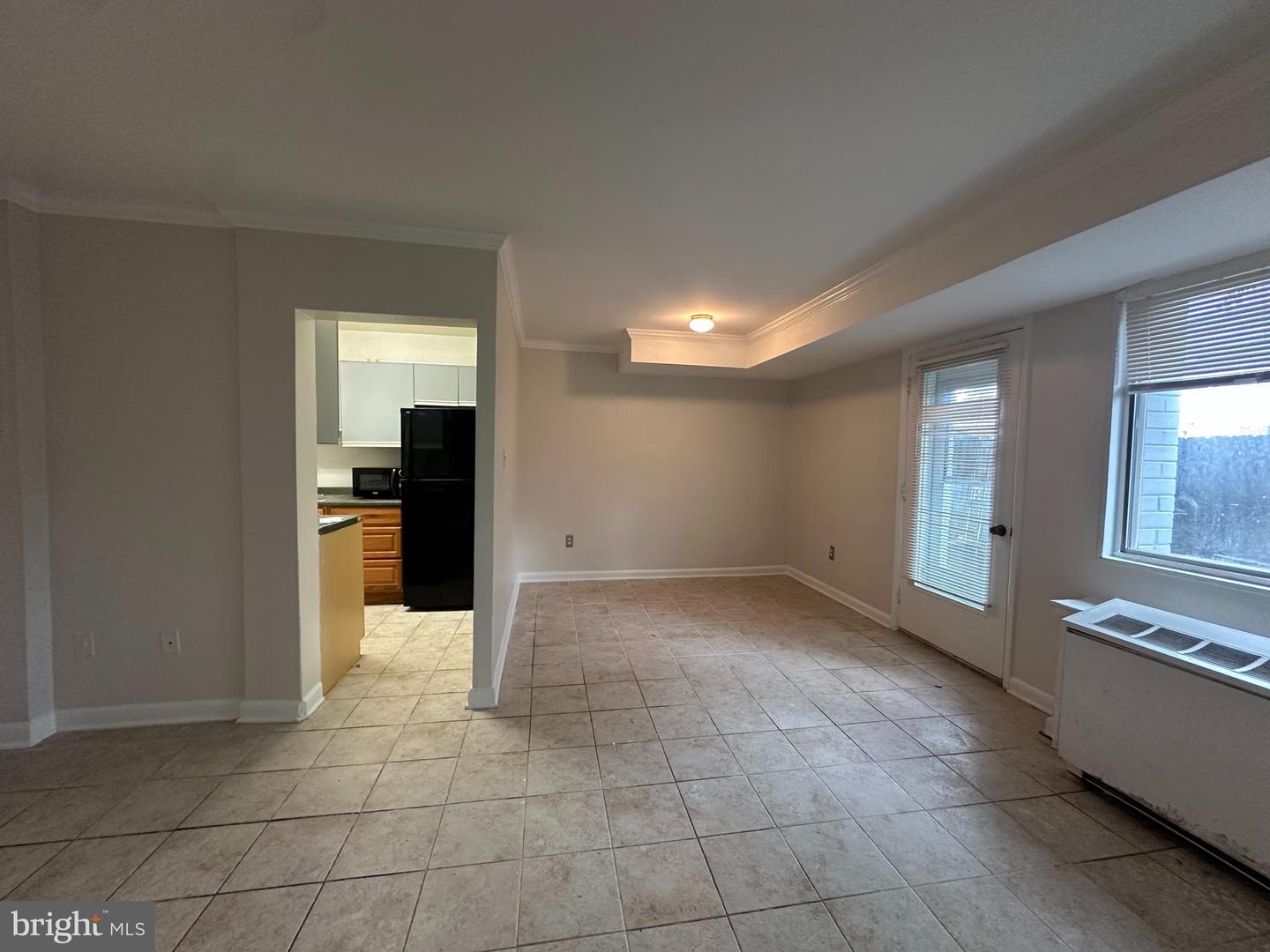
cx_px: 635
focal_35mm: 14
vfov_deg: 85.7
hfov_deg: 102.1
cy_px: 476
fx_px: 514
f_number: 2.2
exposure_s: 1/60
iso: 250
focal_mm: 2.22
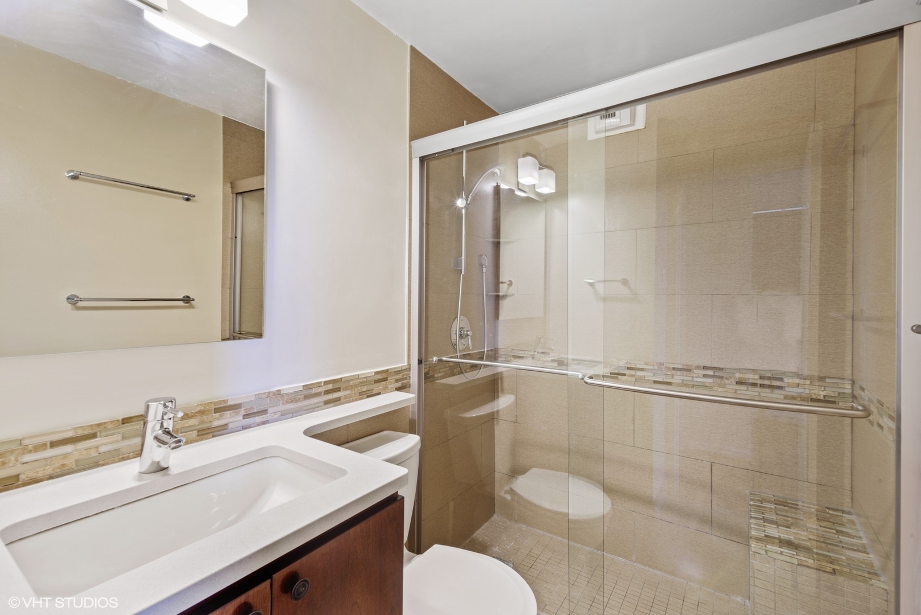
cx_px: 460
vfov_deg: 77.3
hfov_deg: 100.4
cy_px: 308
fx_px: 384
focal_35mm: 15
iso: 100
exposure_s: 6
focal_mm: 15
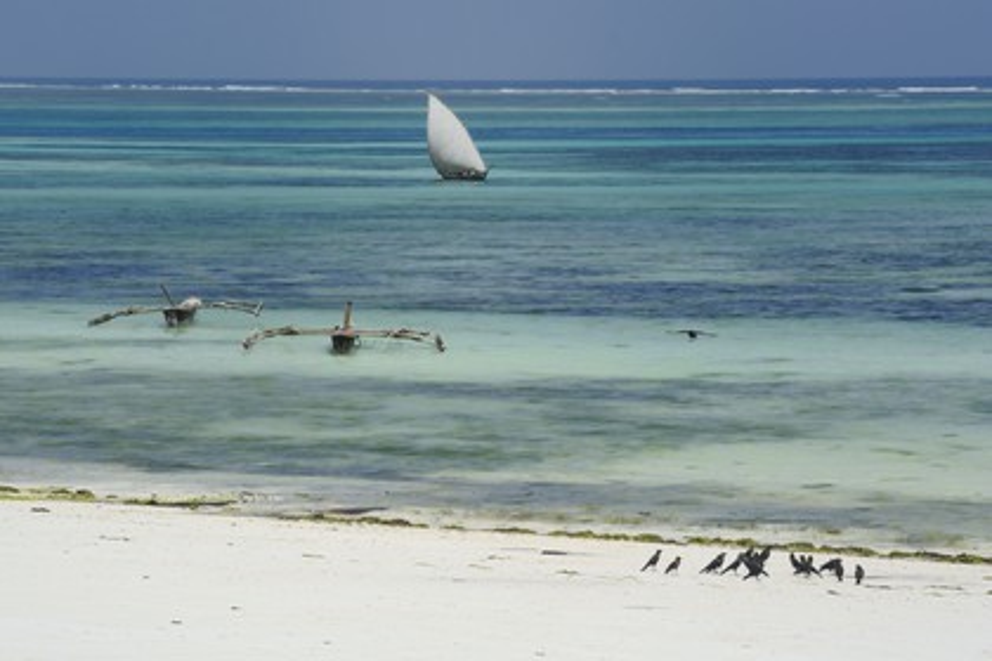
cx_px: 496
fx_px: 5235
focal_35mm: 190
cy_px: 330
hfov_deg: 10.8
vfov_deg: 7.2
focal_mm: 190
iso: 200
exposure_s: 1/200
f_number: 16
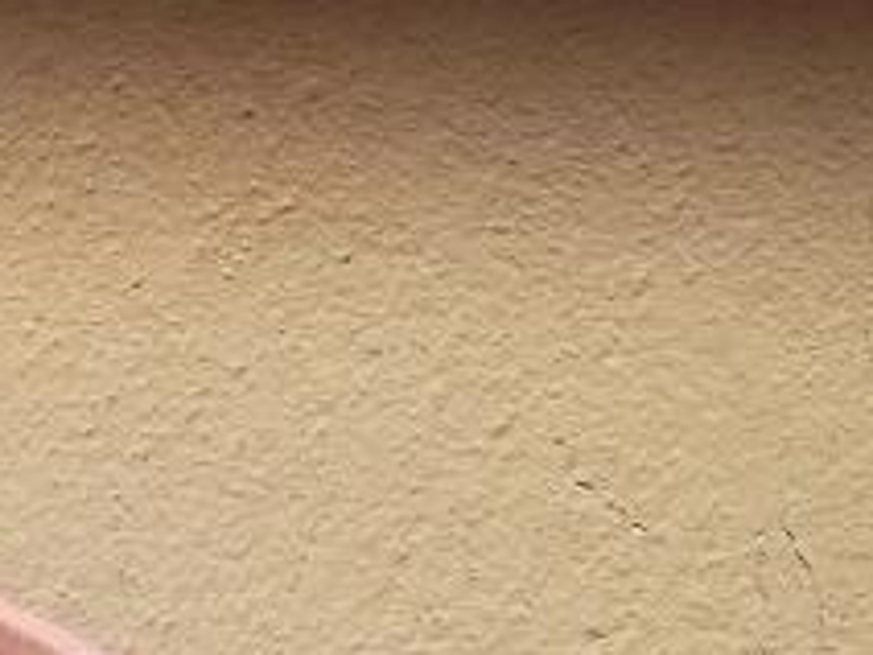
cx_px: -663
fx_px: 3329
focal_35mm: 132
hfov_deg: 13.5
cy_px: 377
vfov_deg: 11.2
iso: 80
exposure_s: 1/110
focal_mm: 6.6
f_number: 10.1
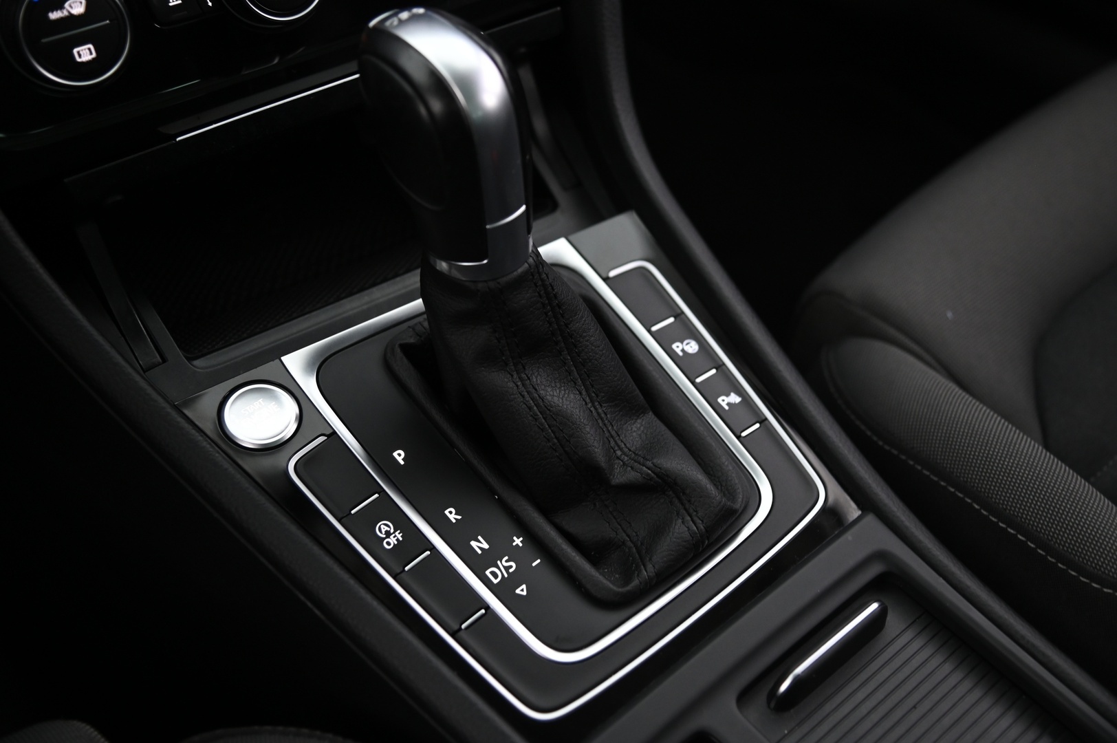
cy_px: 372
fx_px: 1426
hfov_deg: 42.8
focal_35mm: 46
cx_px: 558
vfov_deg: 29.2
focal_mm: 46
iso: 2000
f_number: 4
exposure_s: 1/15
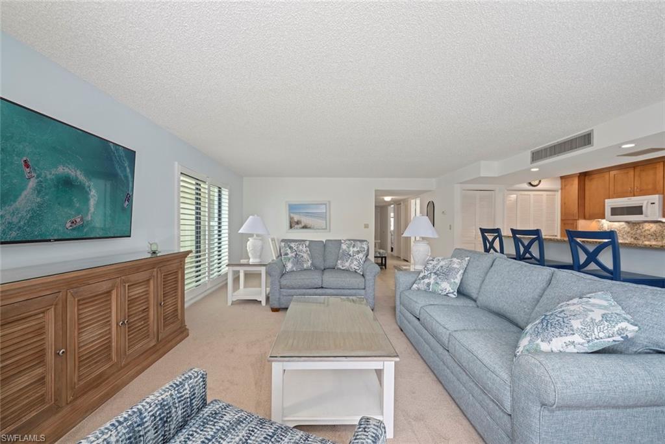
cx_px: 332
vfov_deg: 81.2
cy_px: 222
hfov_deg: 104.2
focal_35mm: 14
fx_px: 259
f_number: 9
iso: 160
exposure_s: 1
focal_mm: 14
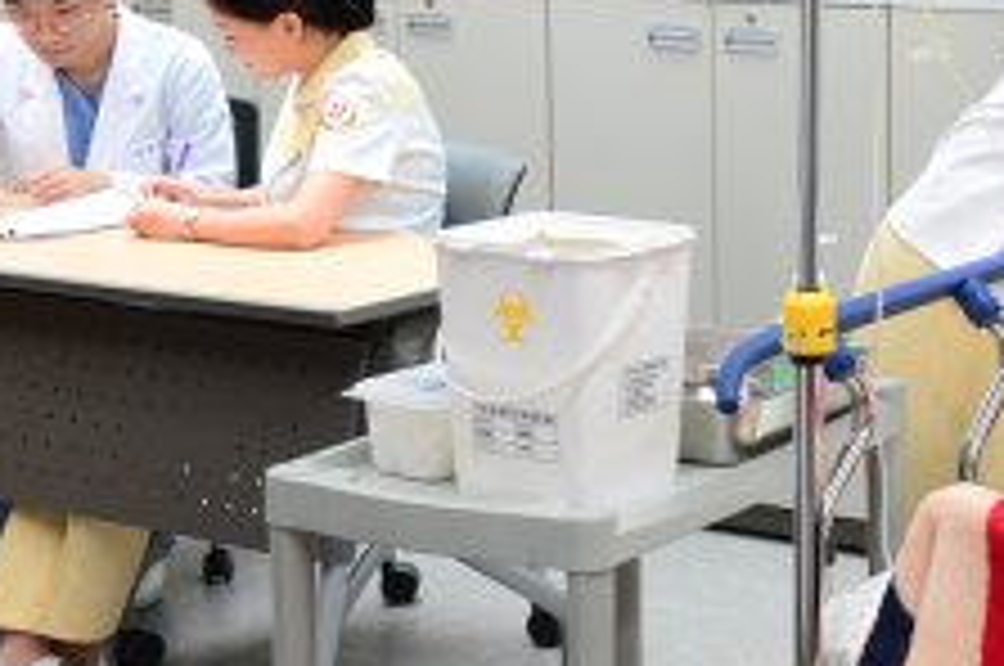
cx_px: 1121
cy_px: -56
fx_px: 2562
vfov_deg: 14.5
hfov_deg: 21.0
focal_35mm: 92
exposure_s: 1/60
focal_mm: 36
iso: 1000
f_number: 7.1
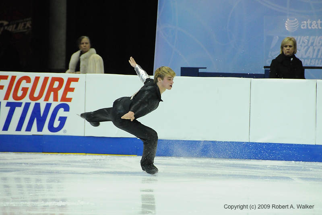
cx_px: 161
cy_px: 108
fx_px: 2683
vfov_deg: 4.6
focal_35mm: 300
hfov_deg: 6.9
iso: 3200
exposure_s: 1/640
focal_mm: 200
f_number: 5.6
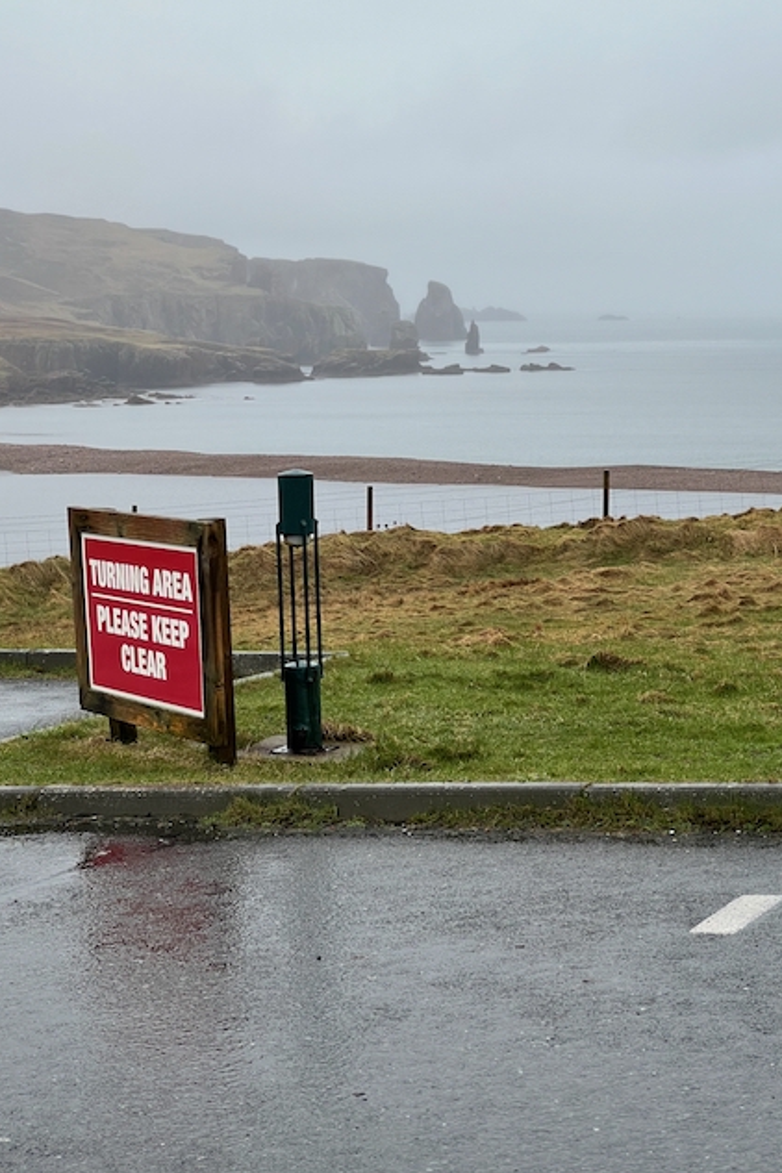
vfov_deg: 25.1
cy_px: 586
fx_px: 2639
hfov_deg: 16.9
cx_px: 395
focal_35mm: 81
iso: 32
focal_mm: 9
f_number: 2.8
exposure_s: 1/105
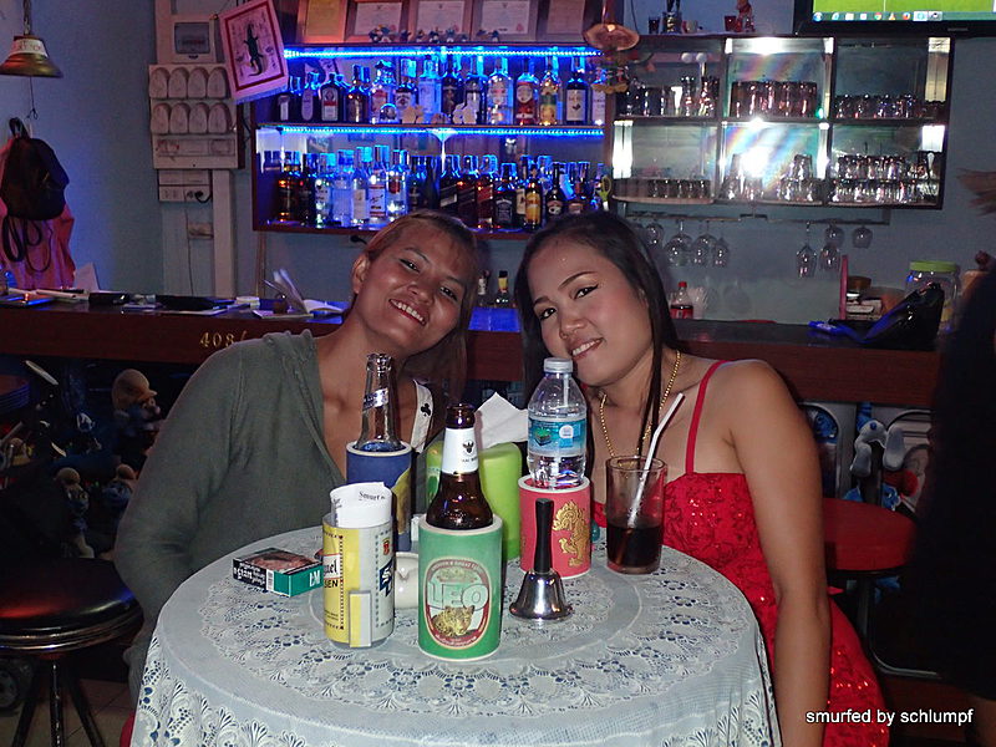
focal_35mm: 40
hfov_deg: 46.8
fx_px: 1151
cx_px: 498
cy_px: 374
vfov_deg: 36.0
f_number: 2.8
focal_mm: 7.34
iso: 640
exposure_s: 1/40
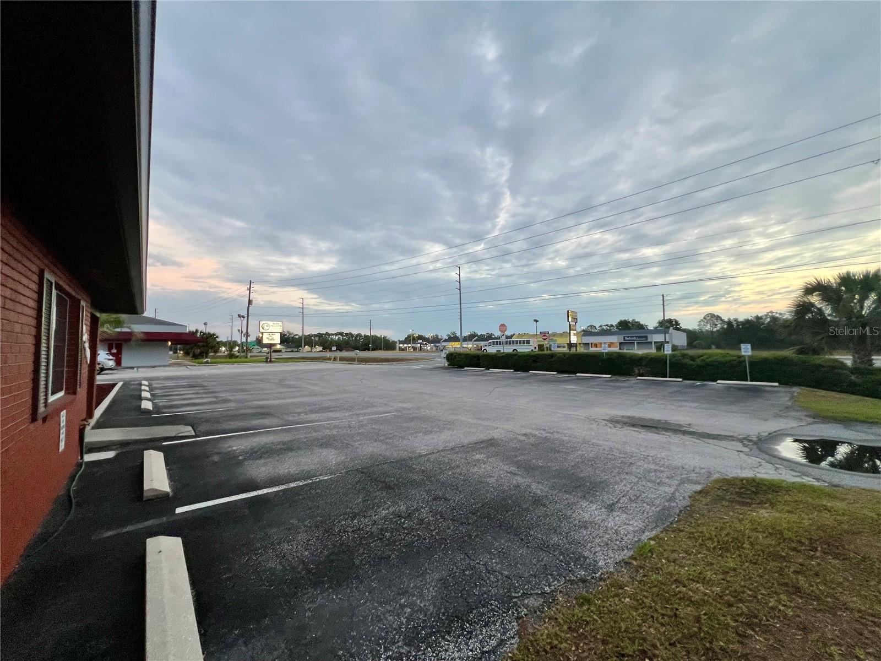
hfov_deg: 106.2
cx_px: 440
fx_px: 331
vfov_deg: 89.9
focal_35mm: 13
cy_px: 330
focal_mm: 1.57
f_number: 1.8
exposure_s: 1/99
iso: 160
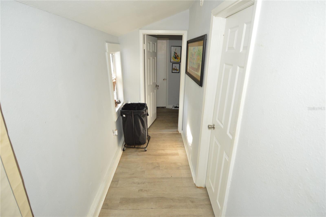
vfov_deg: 67.3
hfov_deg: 90.1
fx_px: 163
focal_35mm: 18
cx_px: 163
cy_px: 108
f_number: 4
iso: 800
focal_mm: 12
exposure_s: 1/60
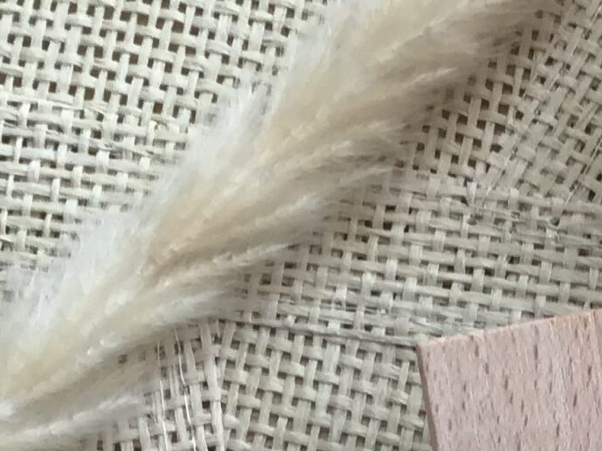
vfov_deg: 12.6
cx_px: 1011
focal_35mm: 116
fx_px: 2017
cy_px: 475
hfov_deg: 15.2
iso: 25
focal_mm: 3.3
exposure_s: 1/60
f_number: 2.4
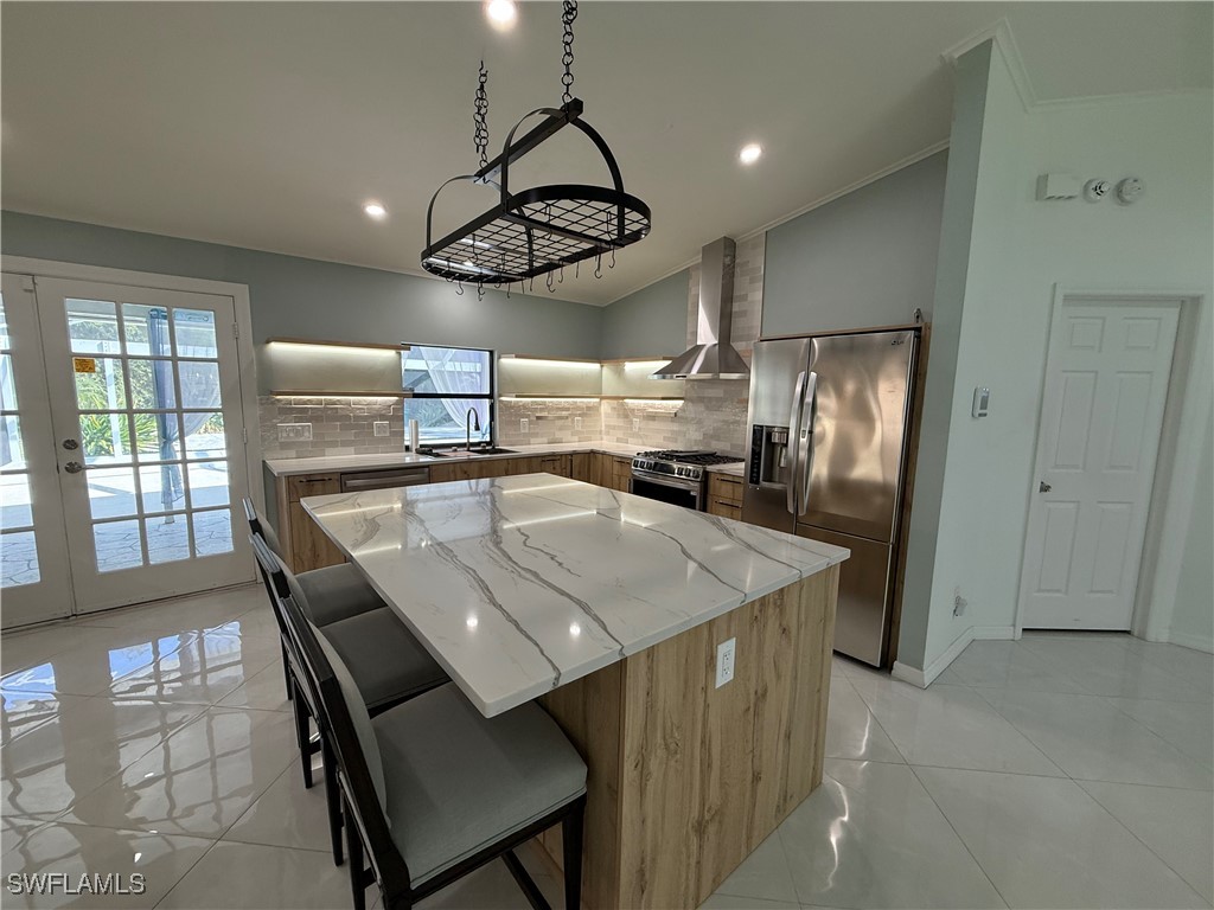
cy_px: 455
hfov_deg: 102.1
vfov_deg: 85.7
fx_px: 491
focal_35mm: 14
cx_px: 607
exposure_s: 1/120
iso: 125
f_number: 2.2
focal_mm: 2.22
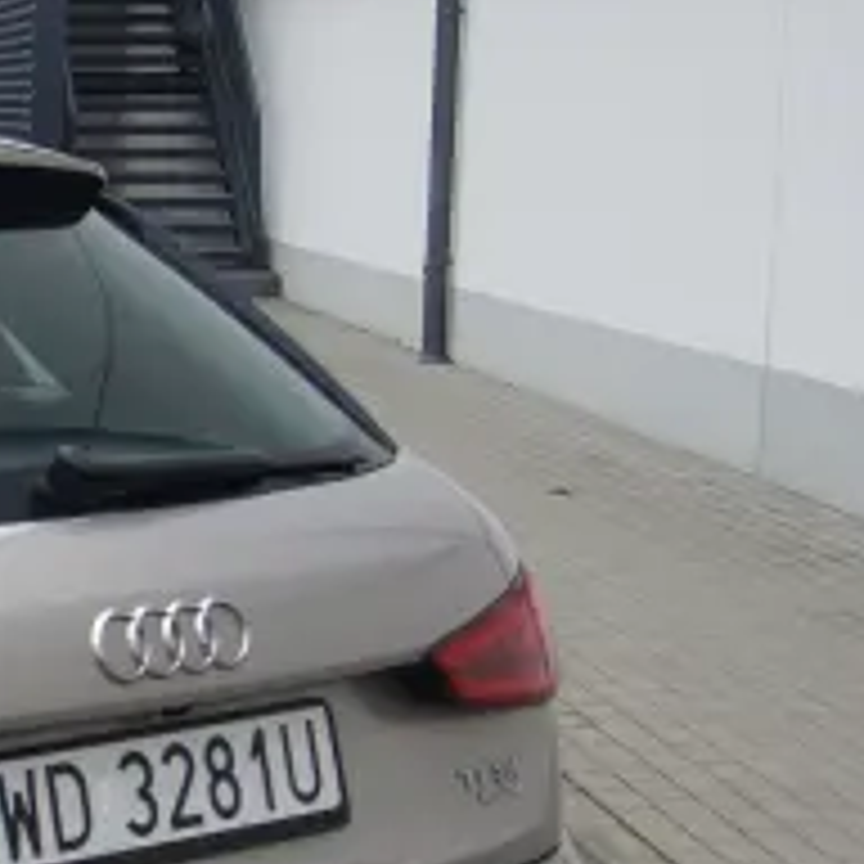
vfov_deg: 14.5
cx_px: -522
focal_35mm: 119
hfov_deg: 13.6
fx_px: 3360
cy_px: 738
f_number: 8
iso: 100
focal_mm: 28
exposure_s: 1/60
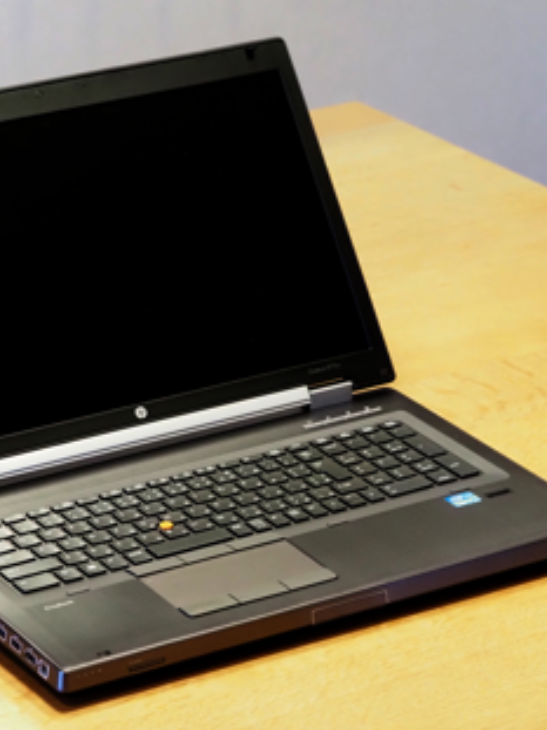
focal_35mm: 162
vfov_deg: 12.2
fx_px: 3416
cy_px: 363
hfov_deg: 9.1
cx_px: 176
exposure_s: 1/100
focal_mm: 60
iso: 6400
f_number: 5.6
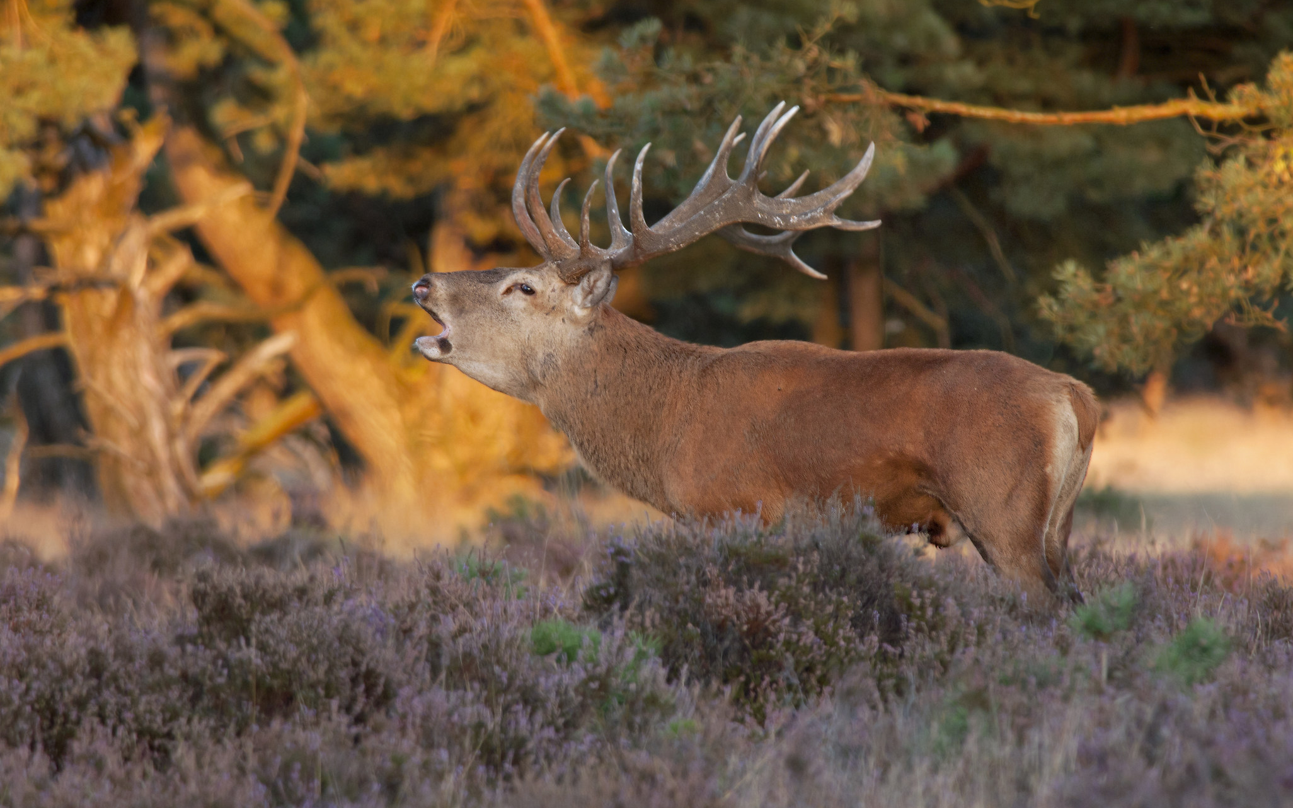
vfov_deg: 1.5
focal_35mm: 893
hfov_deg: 2.4
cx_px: 590
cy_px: 315
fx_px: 31464
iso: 320
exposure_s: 1/80
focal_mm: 500
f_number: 6.7
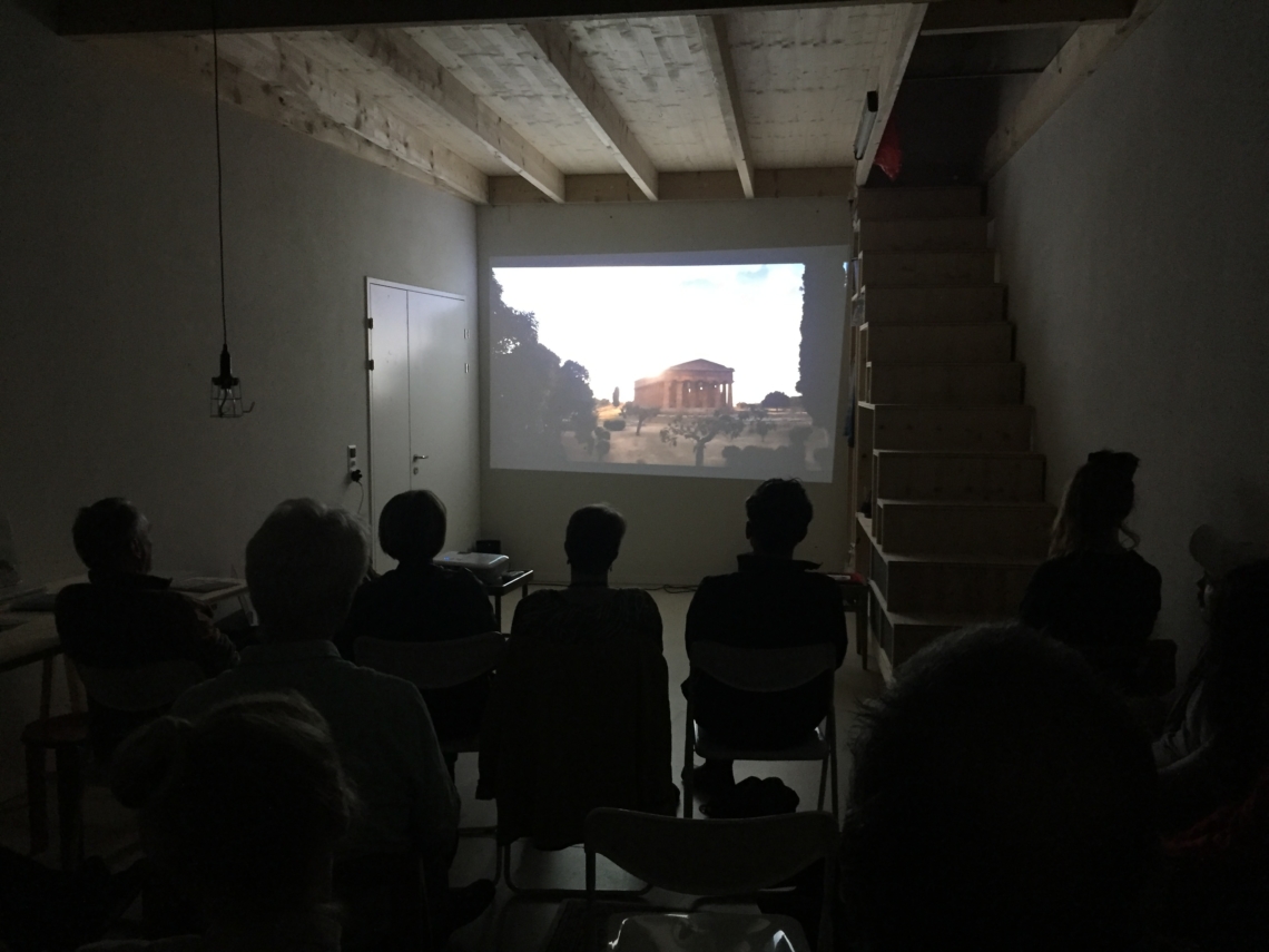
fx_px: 1063
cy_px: 476
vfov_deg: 48.2
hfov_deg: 61.7
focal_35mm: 29
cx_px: 634
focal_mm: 4.15
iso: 250
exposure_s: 1/20
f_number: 2.2
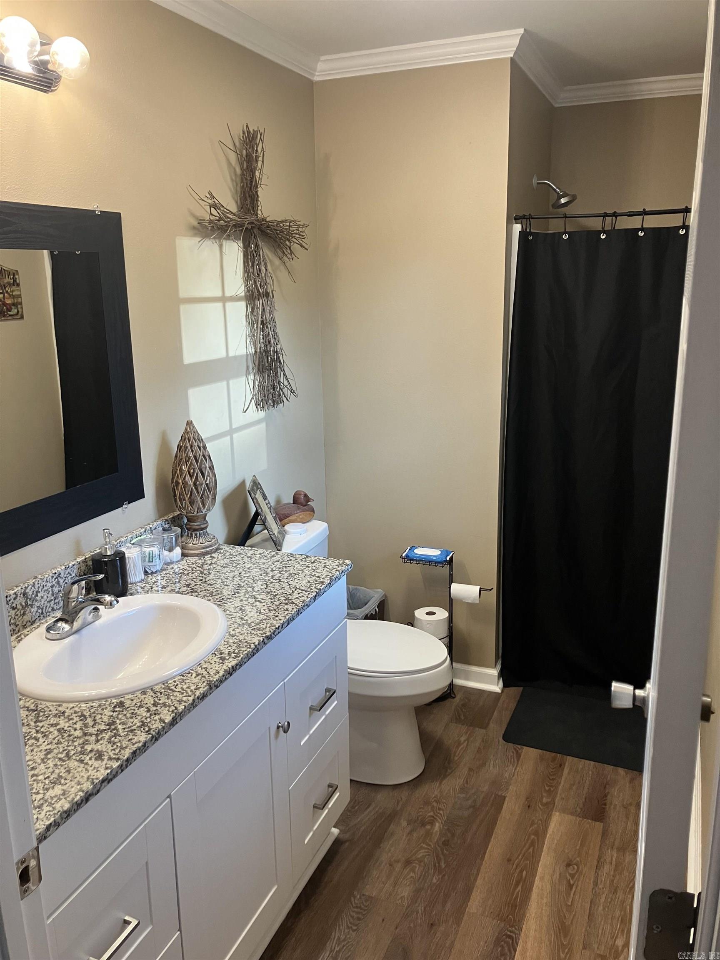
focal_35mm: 28
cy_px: 480
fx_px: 777
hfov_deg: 49.7
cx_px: 360
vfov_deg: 63.4
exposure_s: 1/60
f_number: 1.8
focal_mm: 3.99
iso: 100
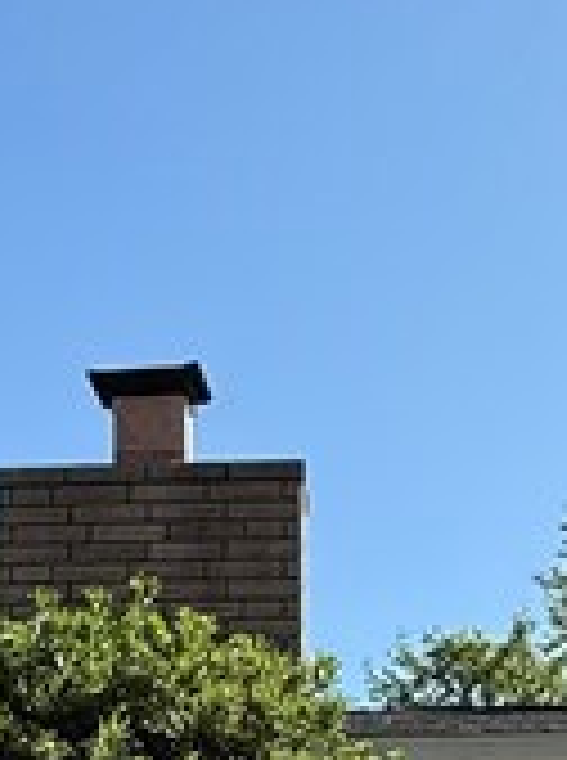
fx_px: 1863
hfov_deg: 17.3
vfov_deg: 19.8
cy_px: 1165
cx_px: 279
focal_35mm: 85
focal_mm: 2.22
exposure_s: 1/1235
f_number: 2.2
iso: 50
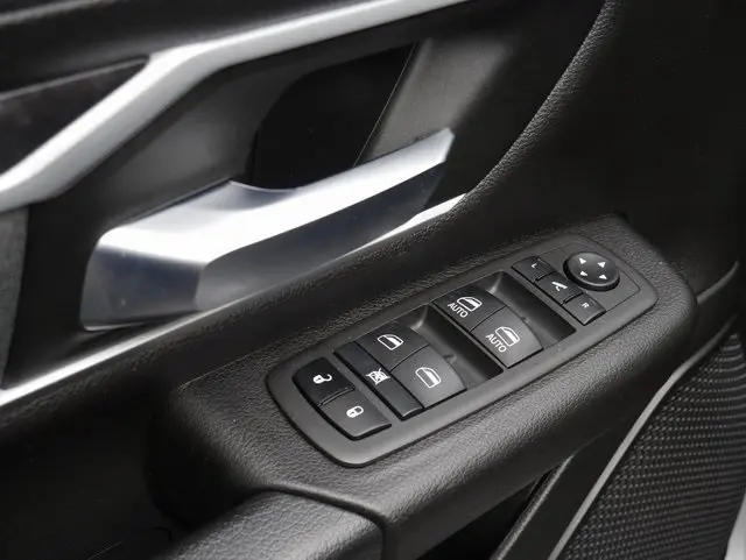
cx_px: 373
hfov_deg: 38.2
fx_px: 1078
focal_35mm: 50
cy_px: 280
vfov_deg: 29.1
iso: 250
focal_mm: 25
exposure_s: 1/60
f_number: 5.3
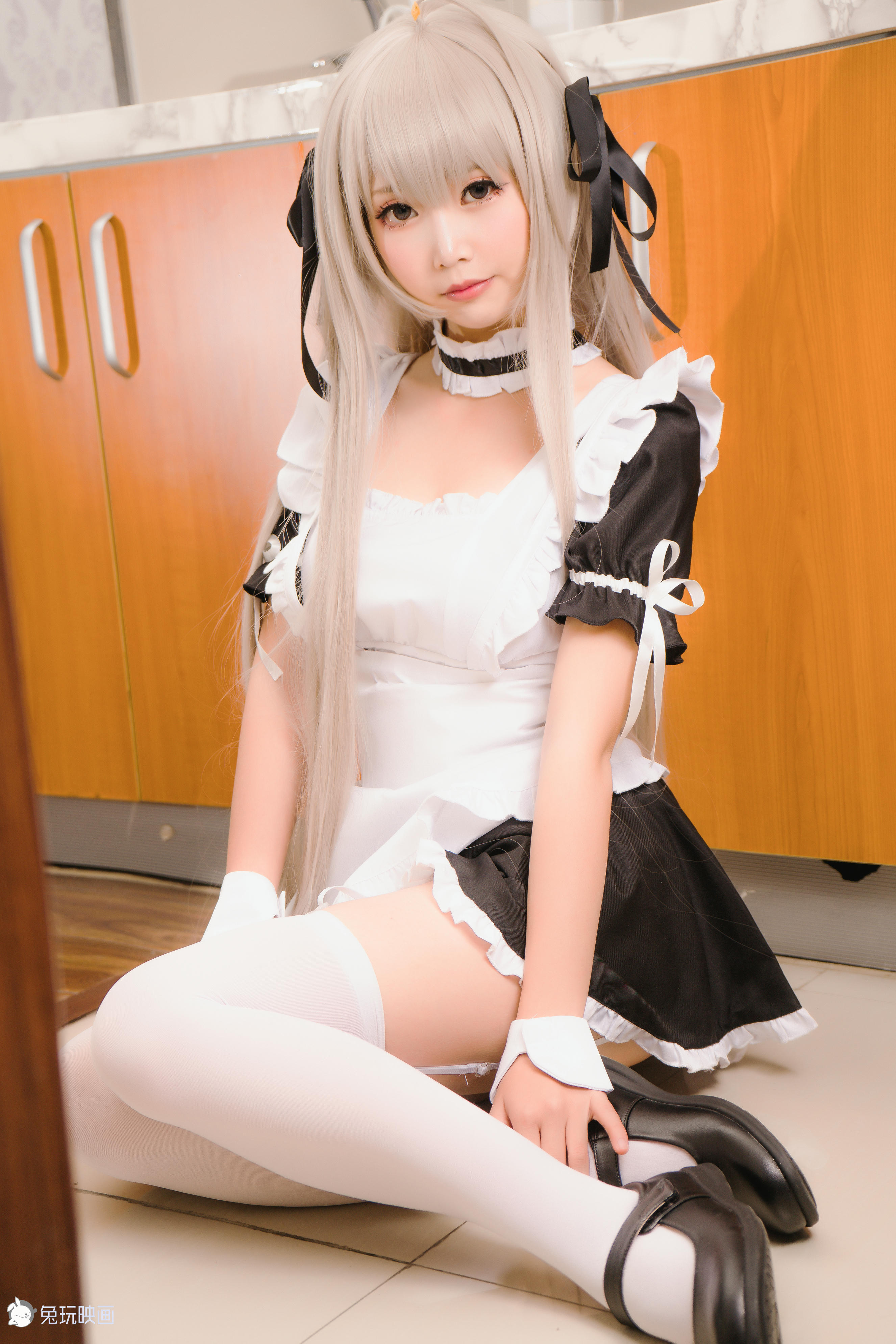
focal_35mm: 57
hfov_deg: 23.8
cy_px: 672
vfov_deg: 35.0
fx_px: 2127
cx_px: 448
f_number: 5.6
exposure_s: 1/125
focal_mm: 57
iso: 400
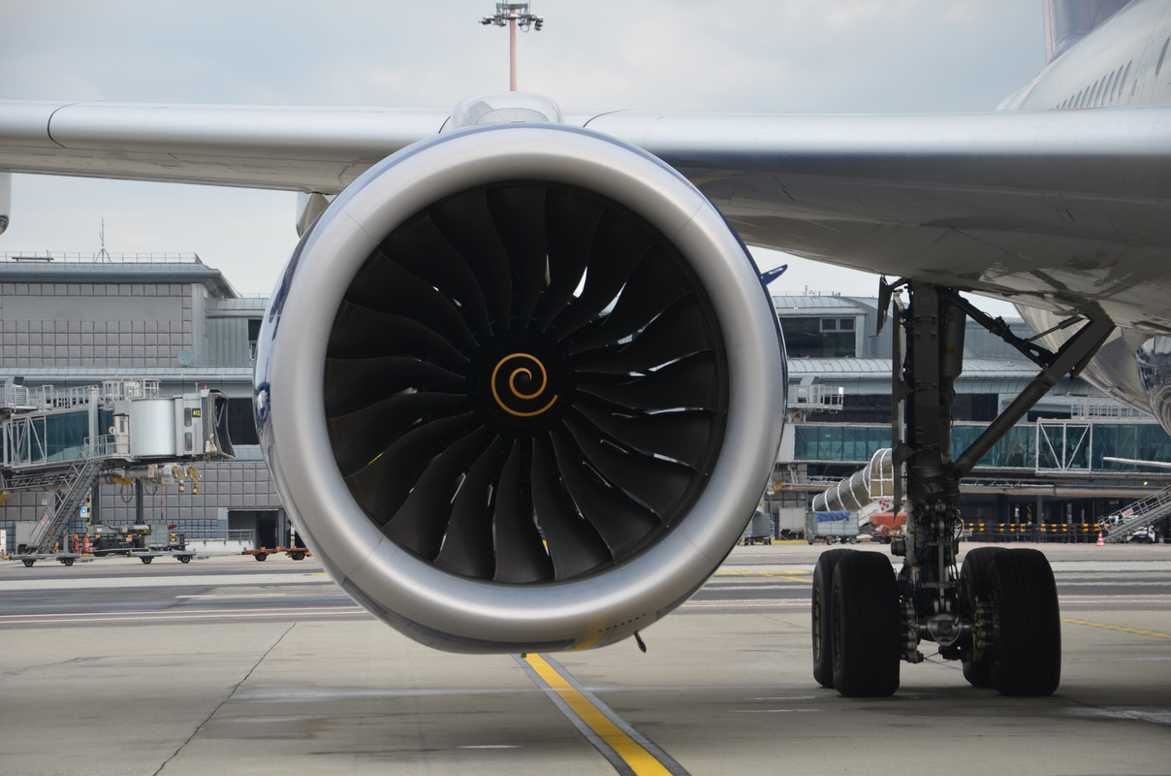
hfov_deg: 15.2
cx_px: 586
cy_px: 388
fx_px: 4382
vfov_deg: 10.1
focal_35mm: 135
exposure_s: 1/200
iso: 160
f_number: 7.1
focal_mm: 90
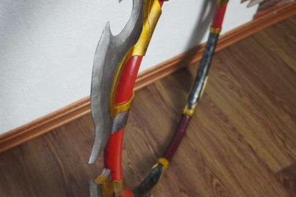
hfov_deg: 47.0
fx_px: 337
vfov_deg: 32.5
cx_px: 113
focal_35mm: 41
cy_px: 120
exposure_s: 1/30
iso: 400
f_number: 4
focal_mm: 22
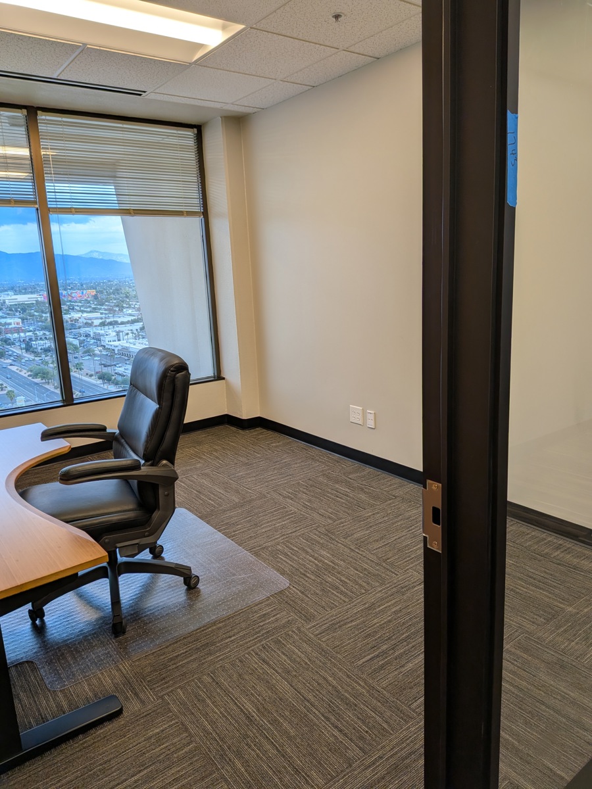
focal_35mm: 24
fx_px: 547
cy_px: 394
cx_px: 296
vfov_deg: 71.6
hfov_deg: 56.8
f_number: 1.7
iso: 23
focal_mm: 4.53
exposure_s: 1/62.9
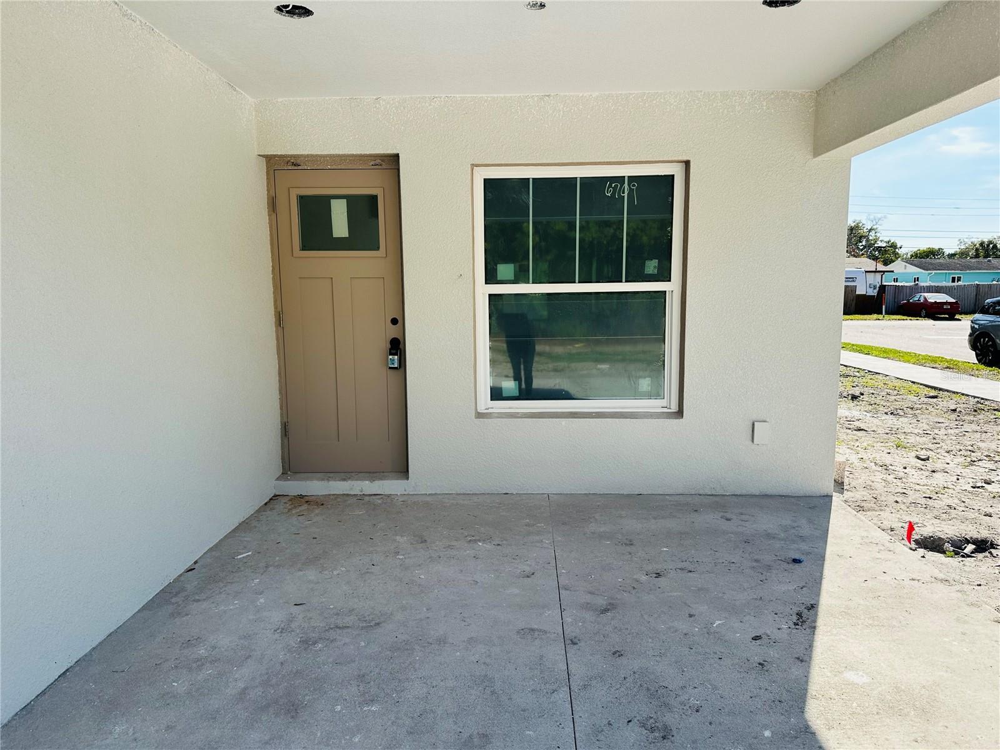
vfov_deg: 56.8
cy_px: 375
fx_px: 693
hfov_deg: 71.6
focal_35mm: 24
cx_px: 500
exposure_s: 1/1916
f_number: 1.78
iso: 80
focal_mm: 6.86
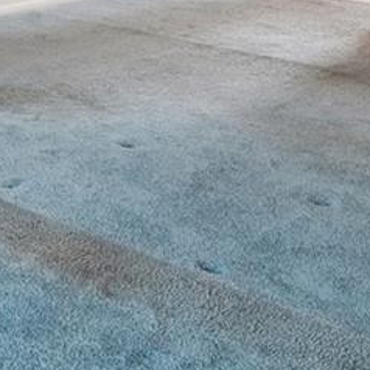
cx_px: -353
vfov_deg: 19.0
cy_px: -186
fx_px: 967
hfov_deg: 16.7
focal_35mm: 80
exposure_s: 1/25
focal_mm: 14
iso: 400
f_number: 8
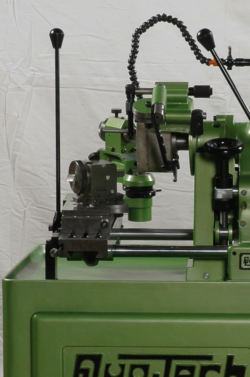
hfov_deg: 7.8
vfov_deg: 11.8
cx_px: 260
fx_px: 1816
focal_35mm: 174
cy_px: 330
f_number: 16
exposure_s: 1/125
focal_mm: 50
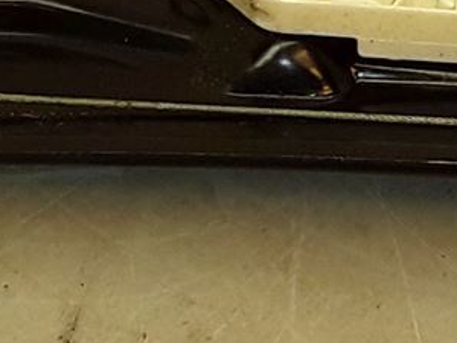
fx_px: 2522
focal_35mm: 191
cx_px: 452
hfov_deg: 10.3
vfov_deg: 7.8
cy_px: 174
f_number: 1.9
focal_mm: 2.91
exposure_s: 1/161
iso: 40
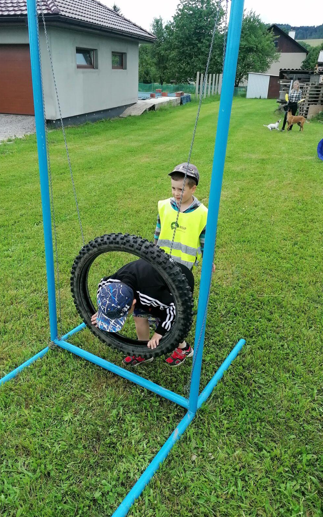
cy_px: 260
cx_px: 140
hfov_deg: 43.1
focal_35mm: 29
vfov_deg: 64.6
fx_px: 408
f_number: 1.8
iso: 100
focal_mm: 4.75
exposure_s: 1/900
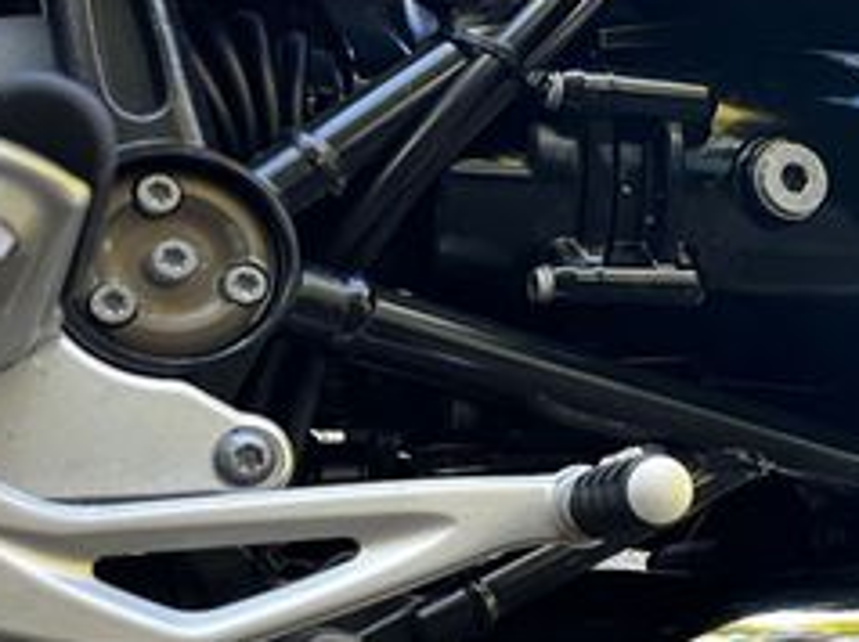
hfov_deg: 24.2
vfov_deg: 20.9
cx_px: 1133
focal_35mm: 70
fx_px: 1735
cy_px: 256
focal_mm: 5.1
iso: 125
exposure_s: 1/73
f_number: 1.6
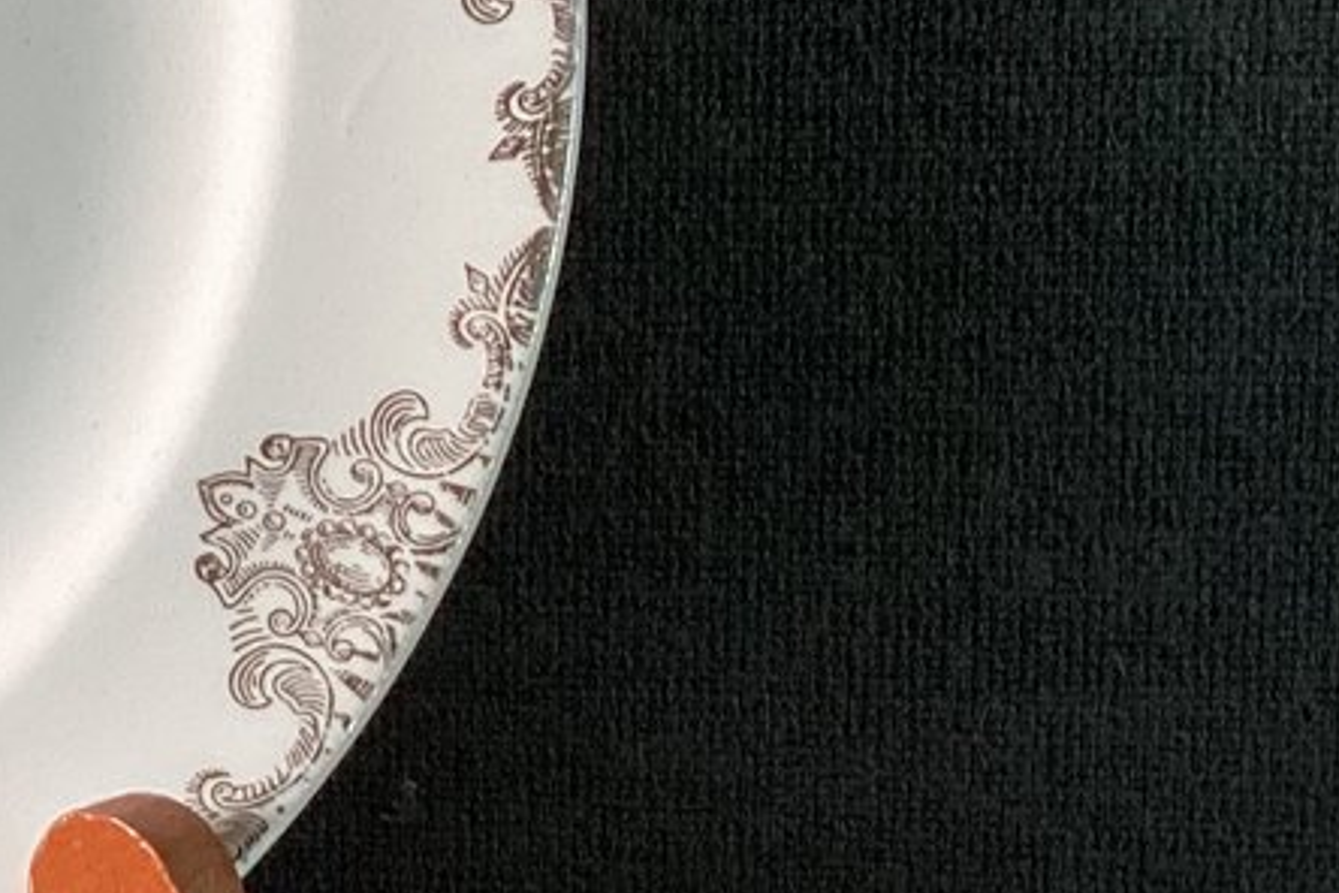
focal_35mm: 110
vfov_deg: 12.4
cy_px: 288
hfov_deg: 17.3
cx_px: -487
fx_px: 4091
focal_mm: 3.3
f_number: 2.4
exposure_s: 1/120
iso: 80
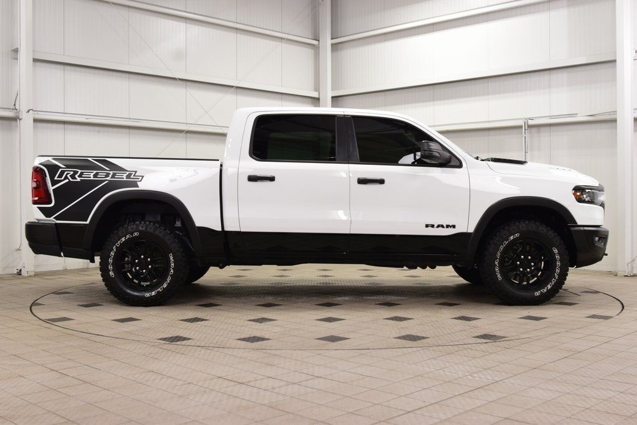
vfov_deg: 31.9
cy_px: 212
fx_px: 743
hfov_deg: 46.4
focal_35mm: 42
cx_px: 318
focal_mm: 28
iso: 640
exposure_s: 1/30
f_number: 7.1
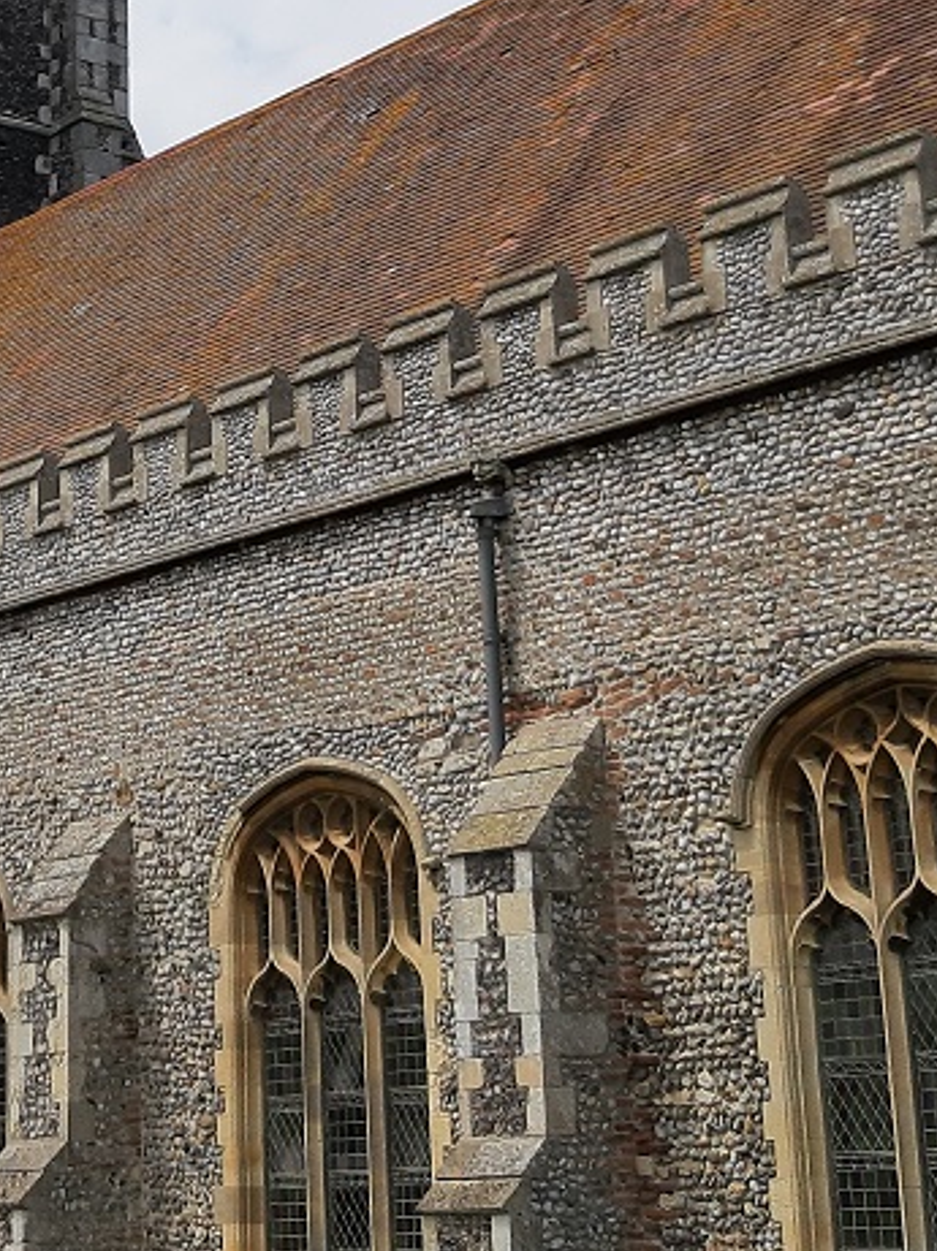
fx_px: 3000
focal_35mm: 83
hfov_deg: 17.5
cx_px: 130
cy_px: 179
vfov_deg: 23.1
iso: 40
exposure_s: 1/2427
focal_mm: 3.93
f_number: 1.7
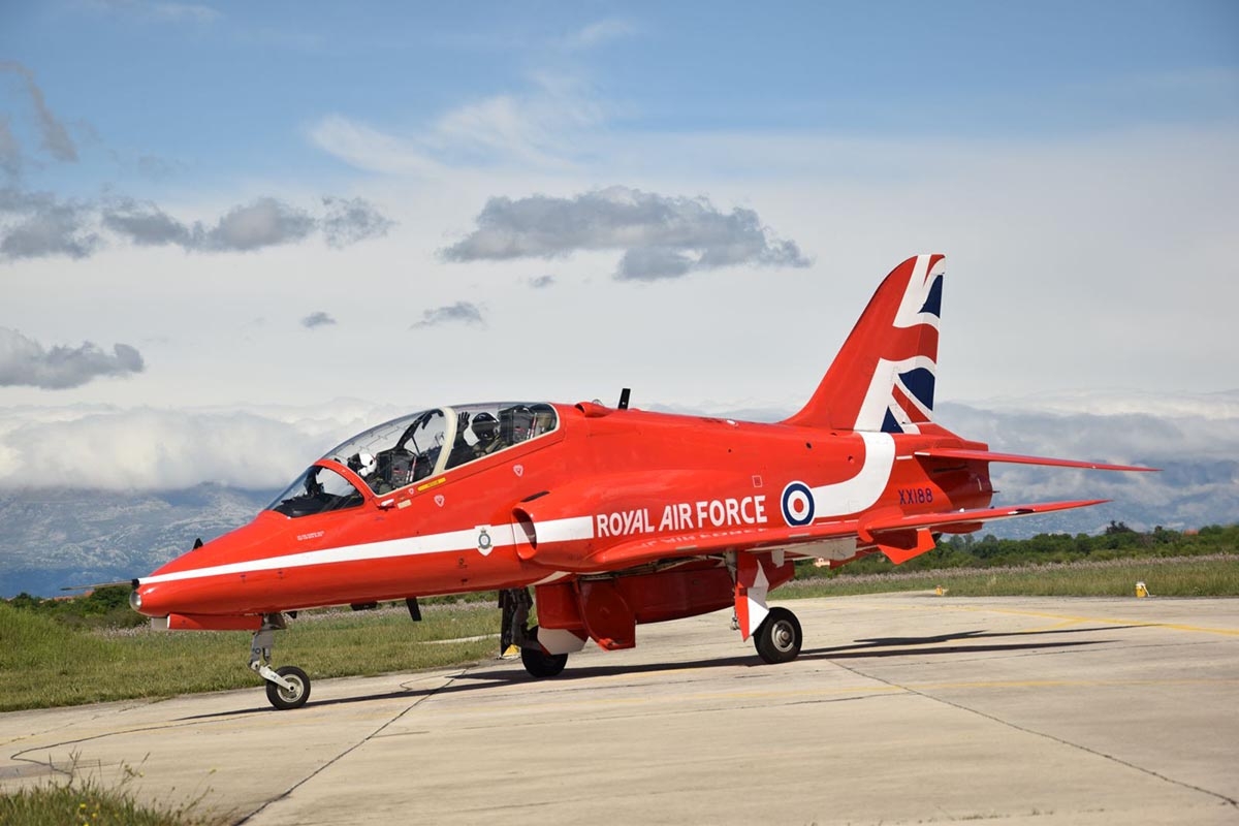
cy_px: 413
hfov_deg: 20.6
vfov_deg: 13.8
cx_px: 620
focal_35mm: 99
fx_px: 3407
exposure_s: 1/800
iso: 100
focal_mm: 66
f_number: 7.1
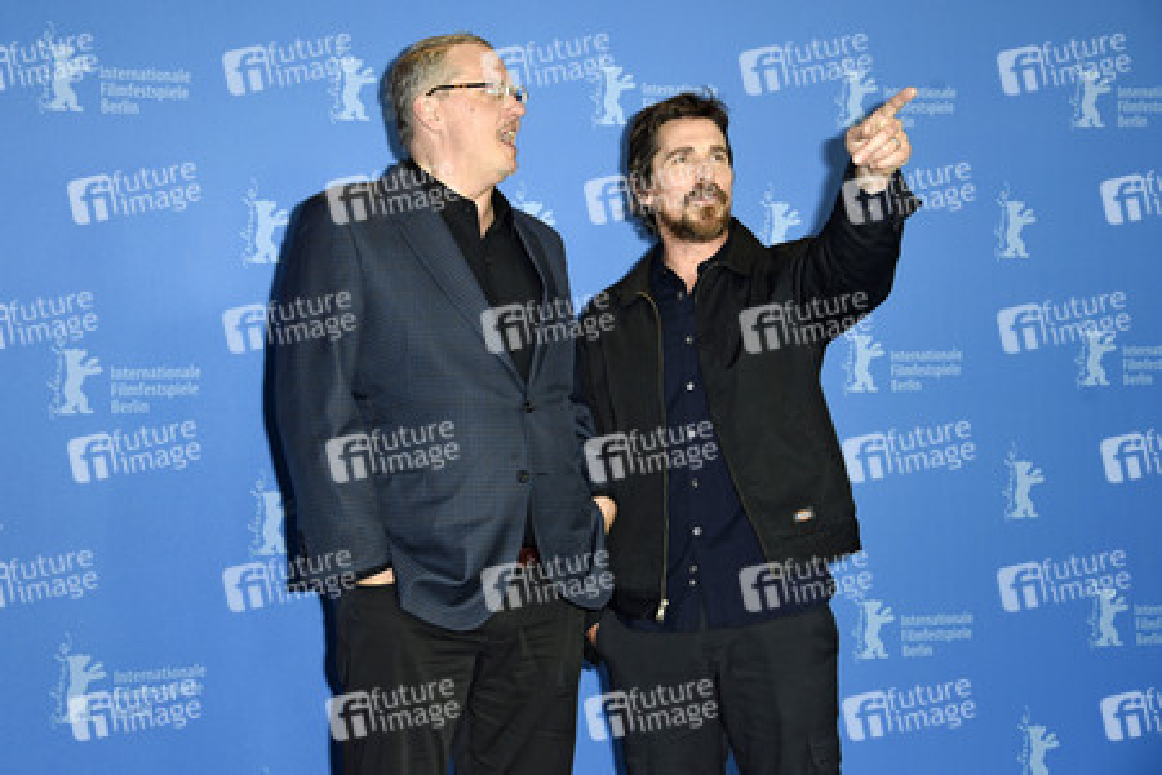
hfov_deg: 32.4
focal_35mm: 62
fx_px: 2001
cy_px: 388
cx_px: 581
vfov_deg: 21.9
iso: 640
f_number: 5
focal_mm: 62
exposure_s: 1/160
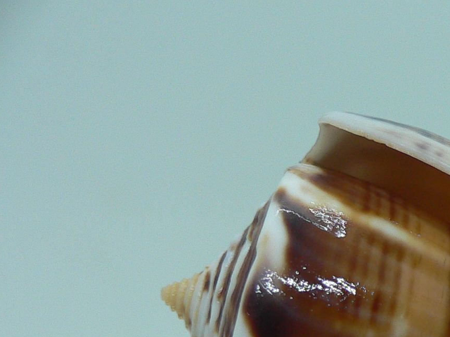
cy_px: 361
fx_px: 1066
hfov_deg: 22.4
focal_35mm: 82
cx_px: 501
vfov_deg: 17.4
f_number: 2.8
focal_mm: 4.6
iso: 80
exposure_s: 1/60
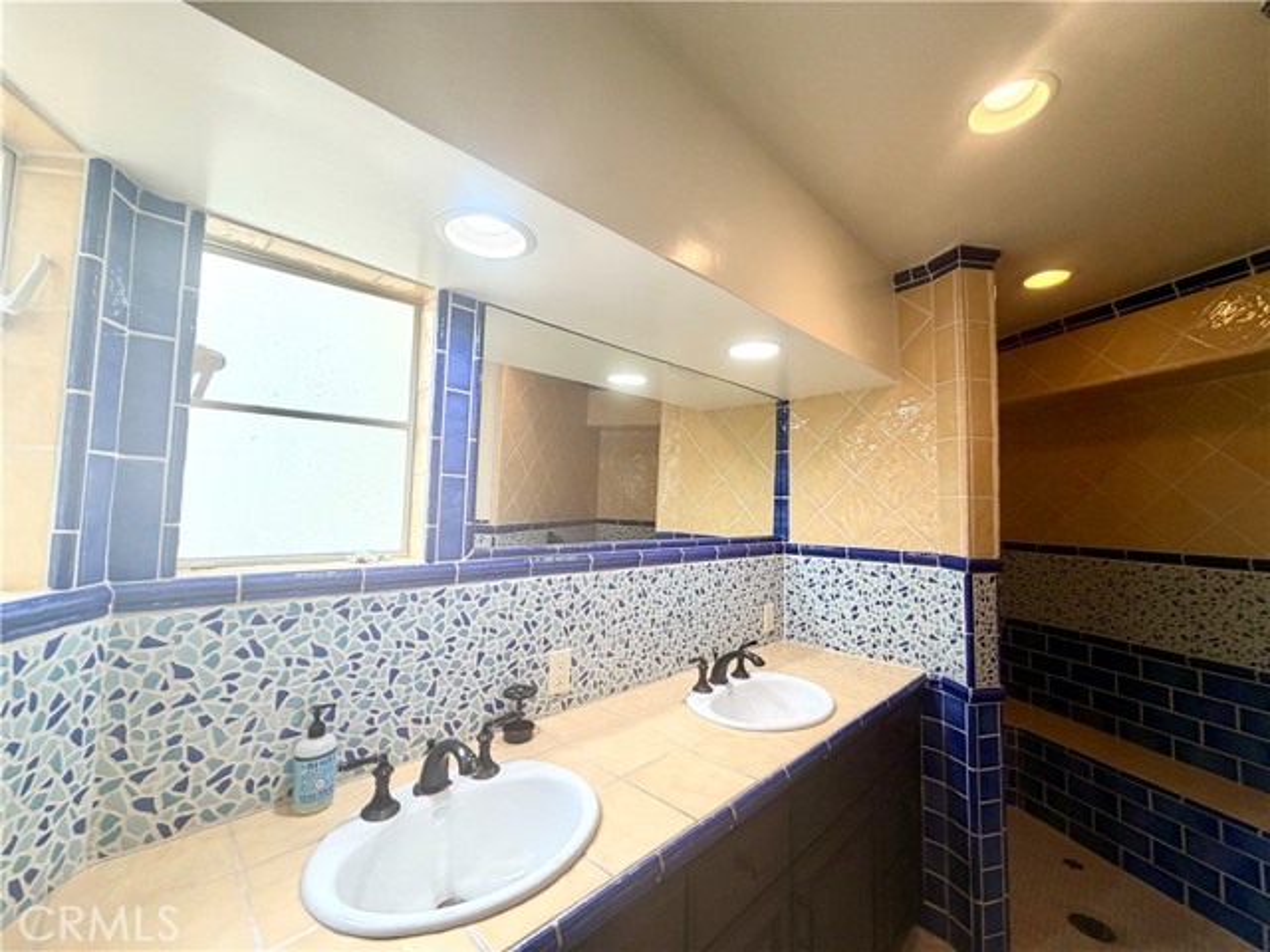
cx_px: 635
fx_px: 514
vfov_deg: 85.7
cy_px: 476
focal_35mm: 14
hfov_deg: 102.1
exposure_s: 1/120
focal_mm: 2.22
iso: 100
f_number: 2.2
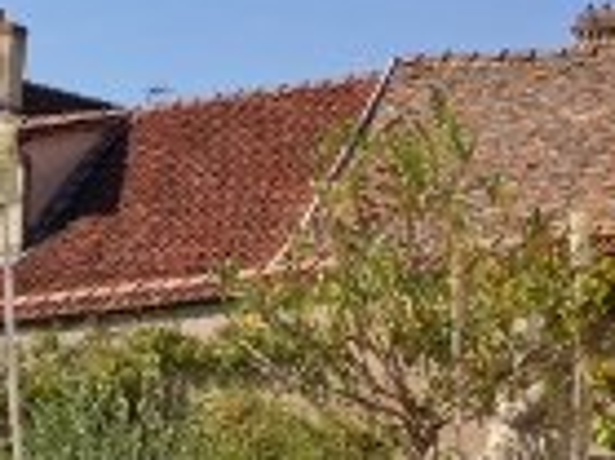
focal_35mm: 114
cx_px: -323
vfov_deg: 12.6
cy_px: 557
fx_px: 2024
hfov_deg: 15.8
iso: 50
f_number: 2.4
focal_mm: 4.12
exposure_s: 1/1261
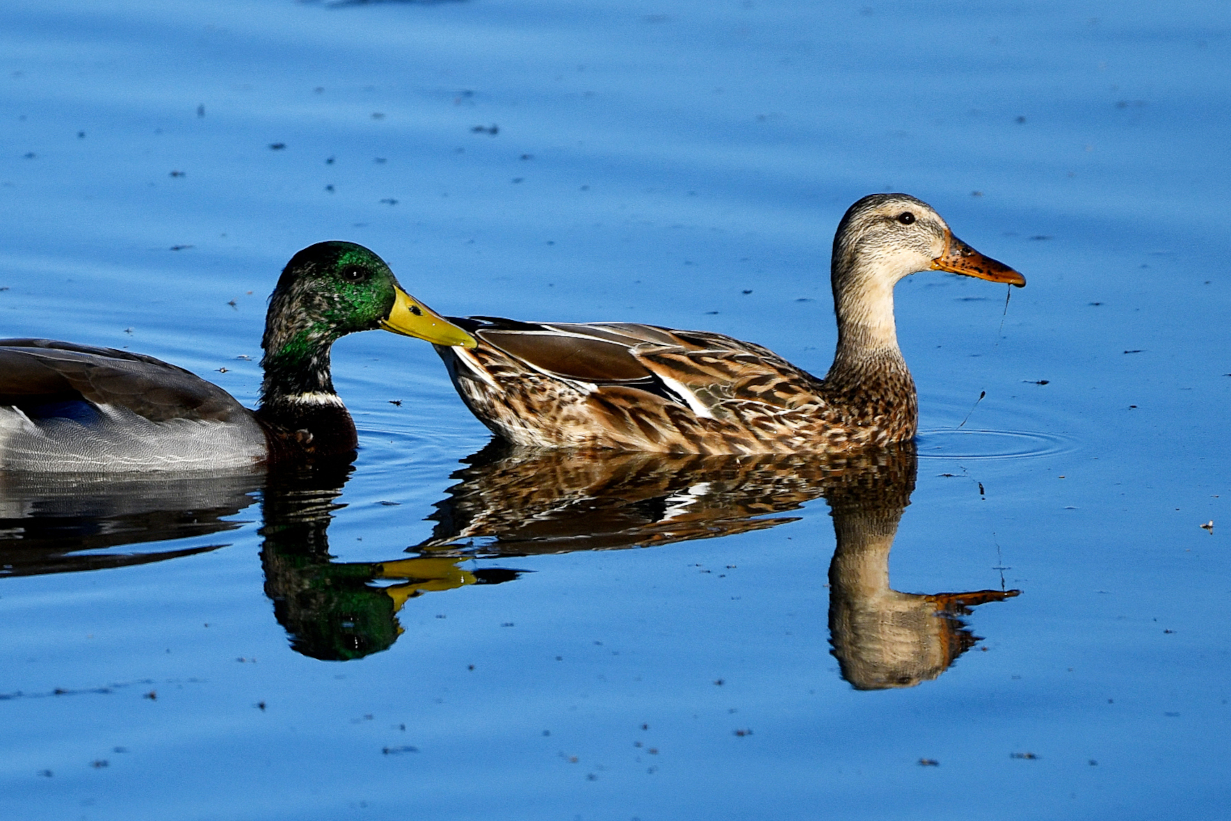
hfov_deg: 2.4
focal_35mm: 868
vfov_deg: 1.6
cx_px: 537
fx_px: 29678
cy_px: 419
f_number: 6.3
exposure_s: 1/2000
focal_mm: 600
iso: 200
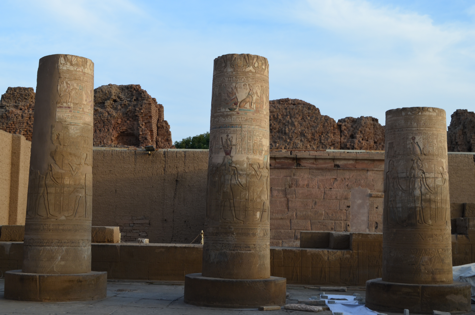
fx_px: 672
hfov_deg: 39.0
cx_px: 238
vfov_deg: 26.4
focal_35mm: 51
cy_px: 158
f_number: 10
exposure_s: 1/80
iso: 200
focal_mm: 34
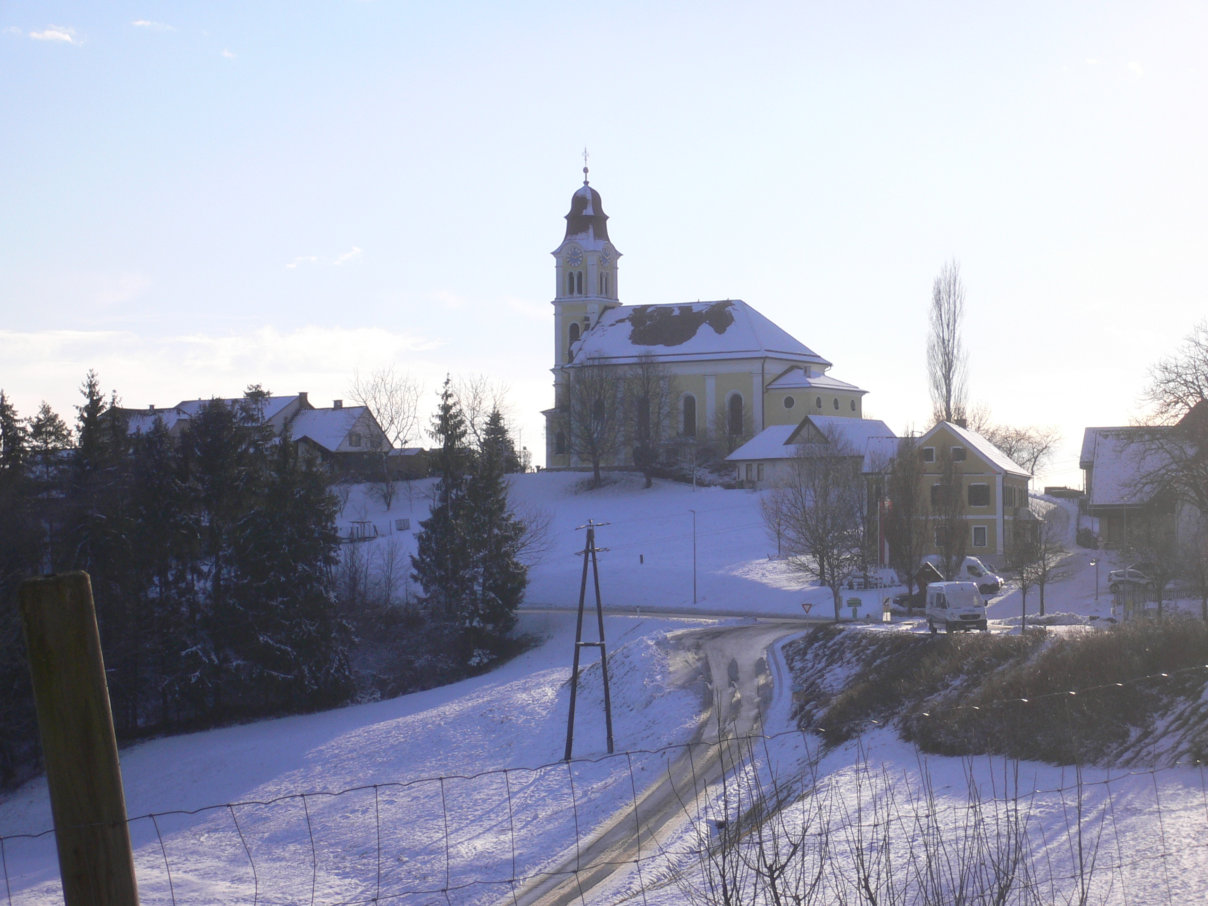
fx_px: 3664
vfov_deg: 14.1
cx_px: 604
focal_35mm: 105
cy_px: 453
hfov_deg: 18.7
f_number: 5
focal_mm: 17.4
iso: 80
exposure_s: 1/500
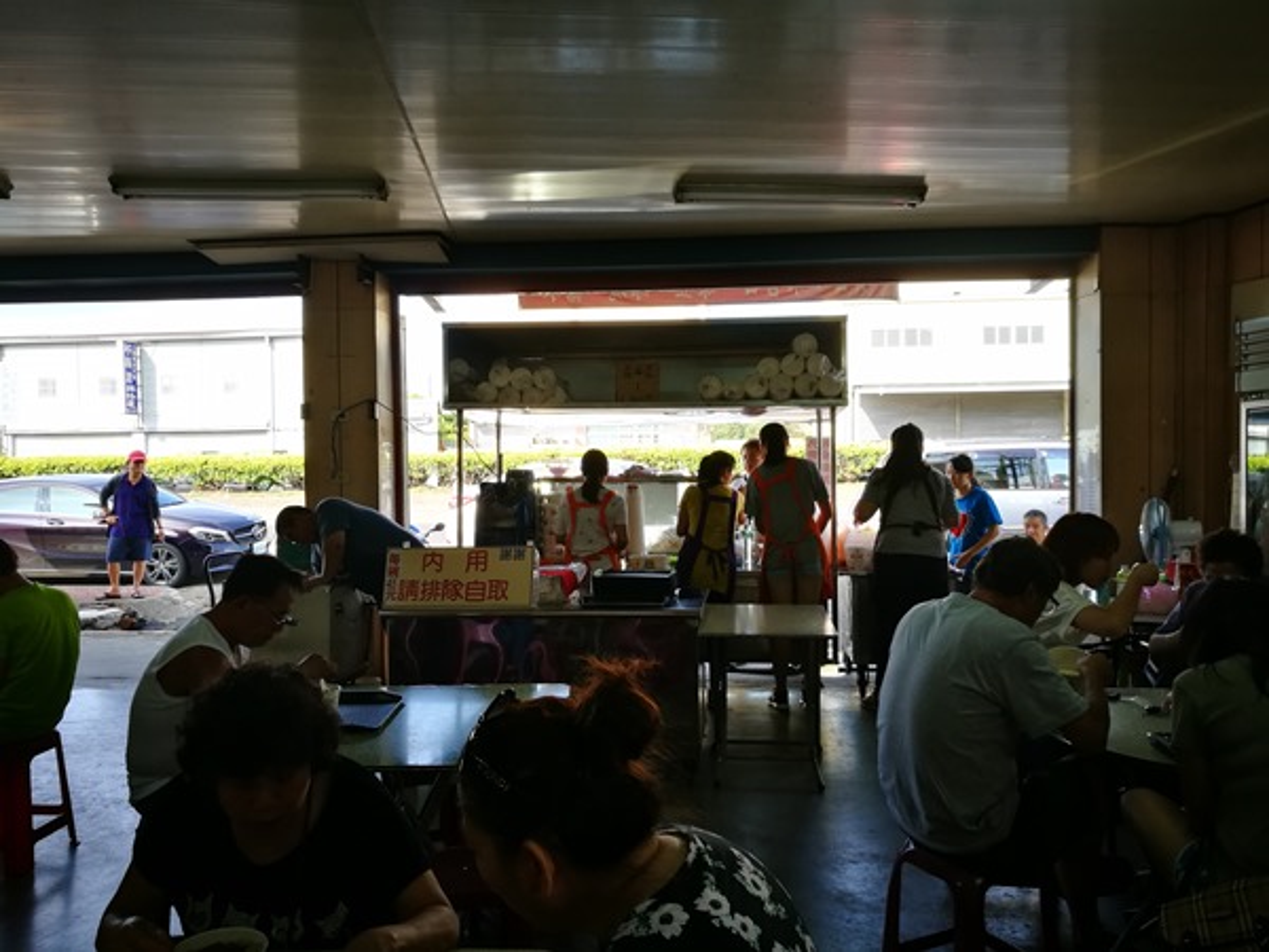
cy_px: 476
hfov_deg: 65.3
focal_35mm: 27
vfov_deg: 51.4
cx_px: 634
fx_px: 990
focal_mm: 4.5
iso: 100
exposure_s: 1/120
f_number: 2.2
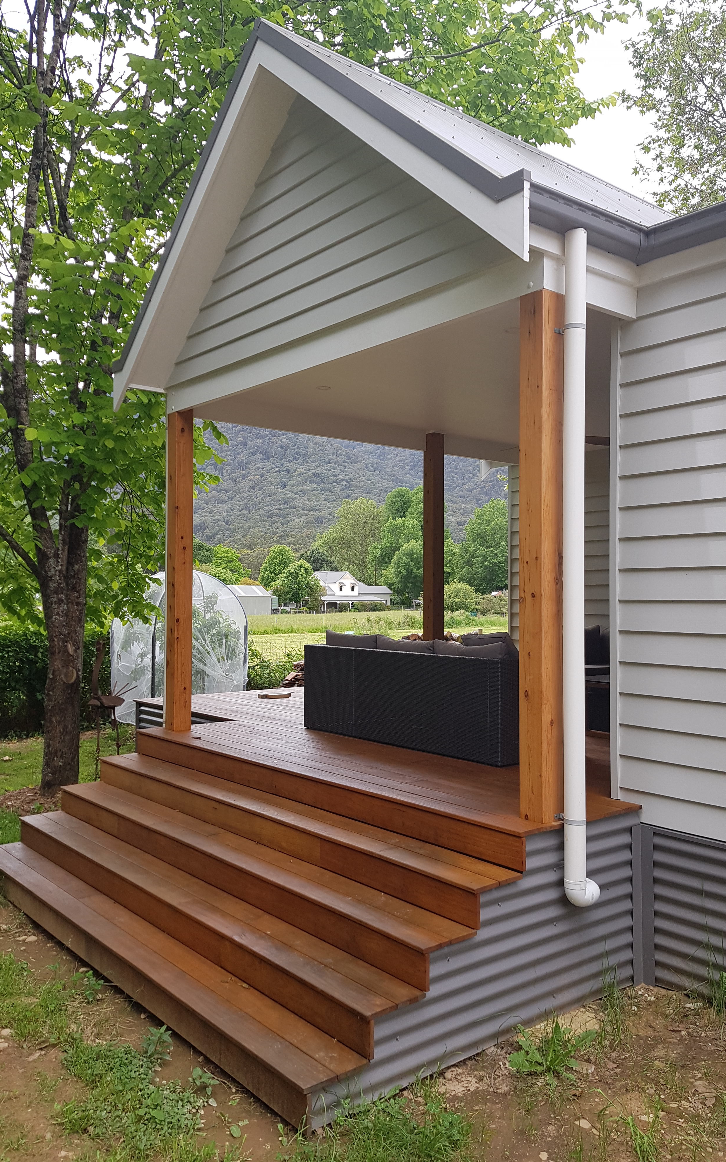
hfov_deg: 44.5
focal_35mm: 28
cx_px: 403
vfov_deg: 66.5
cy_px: 589
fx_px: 887
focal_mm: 4.2
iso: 50
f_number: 1.7
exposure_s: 1/646
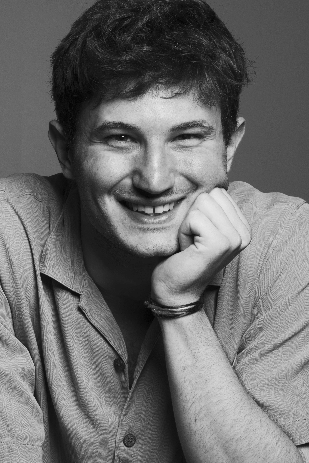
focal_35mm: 50
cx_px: 154
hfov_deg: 27.0
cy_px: 232
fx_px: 643
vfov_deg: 39.6
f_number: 11
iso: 200
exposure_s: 1/125
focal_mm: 50
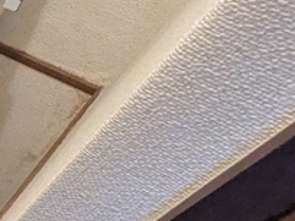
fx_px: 562
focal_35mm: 66
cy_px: 215
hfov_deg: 16.9
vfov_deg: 21.6
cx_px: -353
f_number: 2.2
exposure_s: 1/60
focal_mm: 1.83
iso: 800
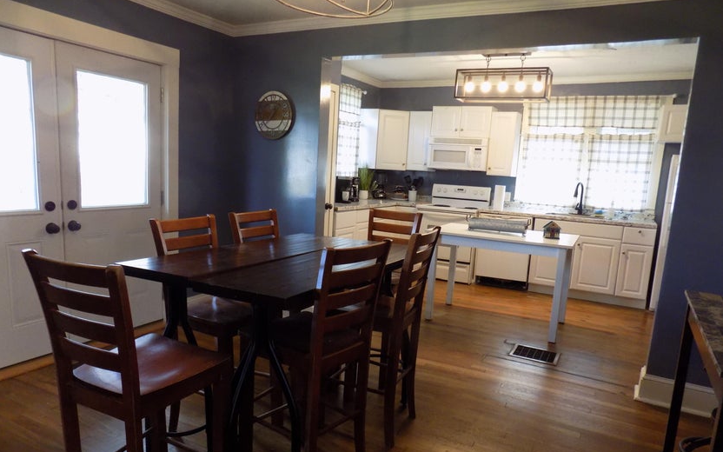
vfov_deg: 49.1
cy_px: 256
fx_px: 493
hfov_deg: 72.5
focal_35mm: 25
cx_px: 355
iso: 280
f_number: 3.1
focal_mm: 4
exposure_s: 1/30
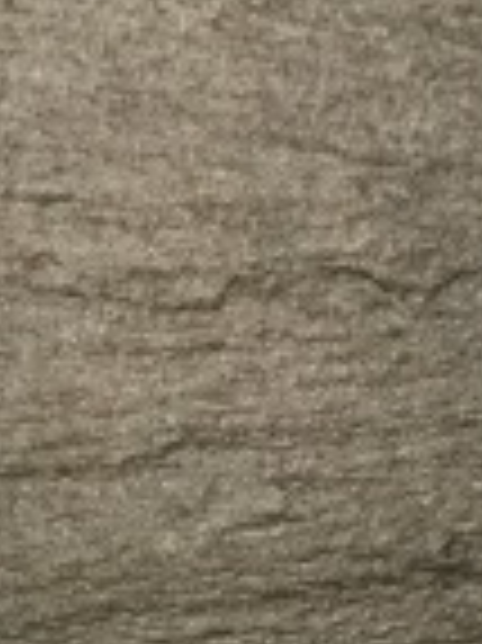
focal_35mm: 138
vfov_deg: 13.6
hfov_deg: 10.5
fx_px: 2566
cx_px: -178
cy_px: 912
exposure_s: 1/24
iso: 200
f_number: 2.4
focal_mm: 3.3
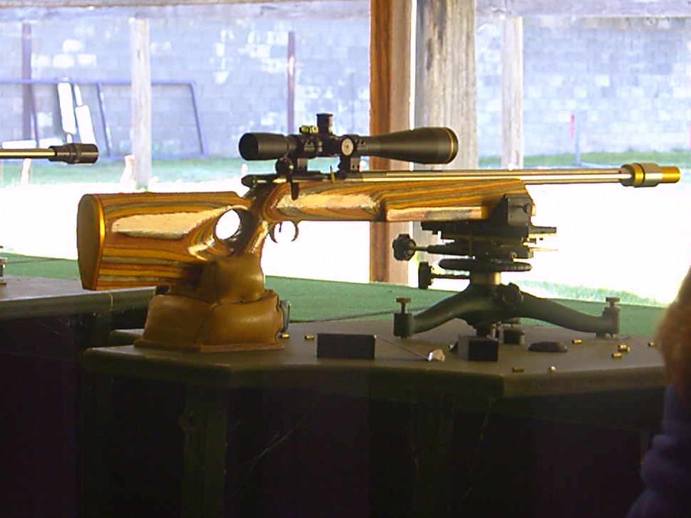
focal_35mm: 143
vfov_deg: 10.4
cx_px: 365
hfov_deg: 13.8
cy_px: 254
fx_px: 2854
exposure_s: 1/15
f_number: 3.5
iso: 50
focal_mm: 34.8
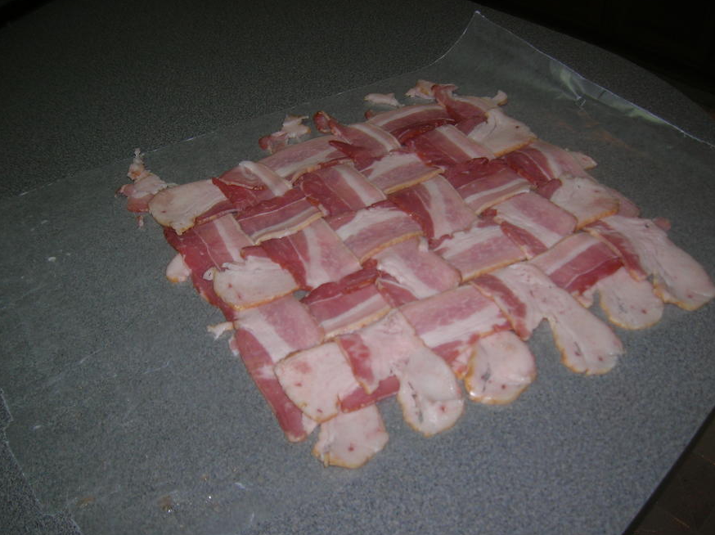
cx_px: 365
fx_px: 722
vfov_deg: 40.6
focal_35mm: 35
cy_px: 270
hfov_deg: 52.7
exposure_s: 1/60.1
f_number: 2.9
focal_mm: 5.7
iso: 50
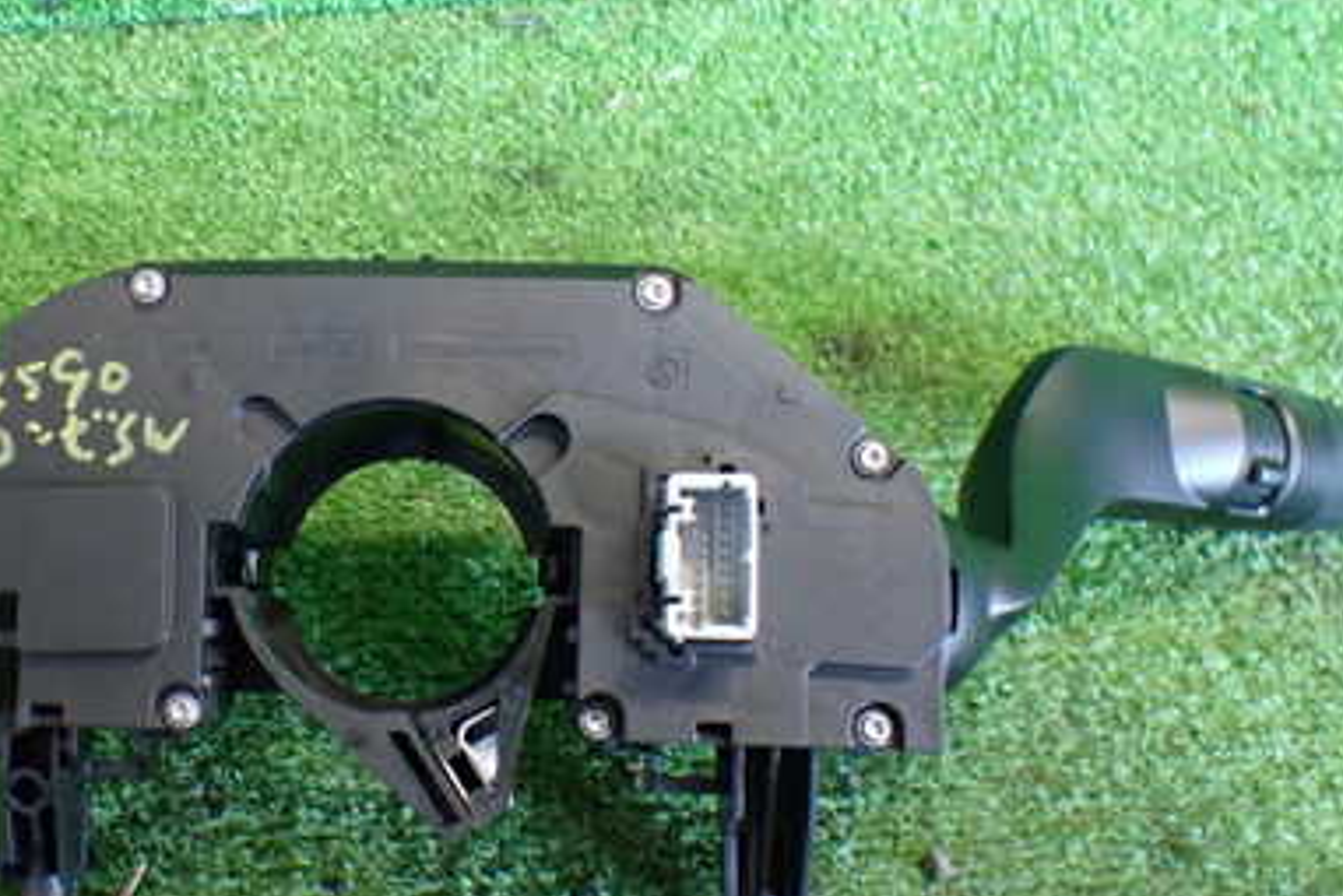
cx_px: 401
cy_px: 394
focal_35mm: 49
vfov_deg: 27.5
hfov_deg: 39.6
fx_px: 1829
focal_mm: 5.4
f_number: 2.3
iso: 800
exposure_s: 1/60
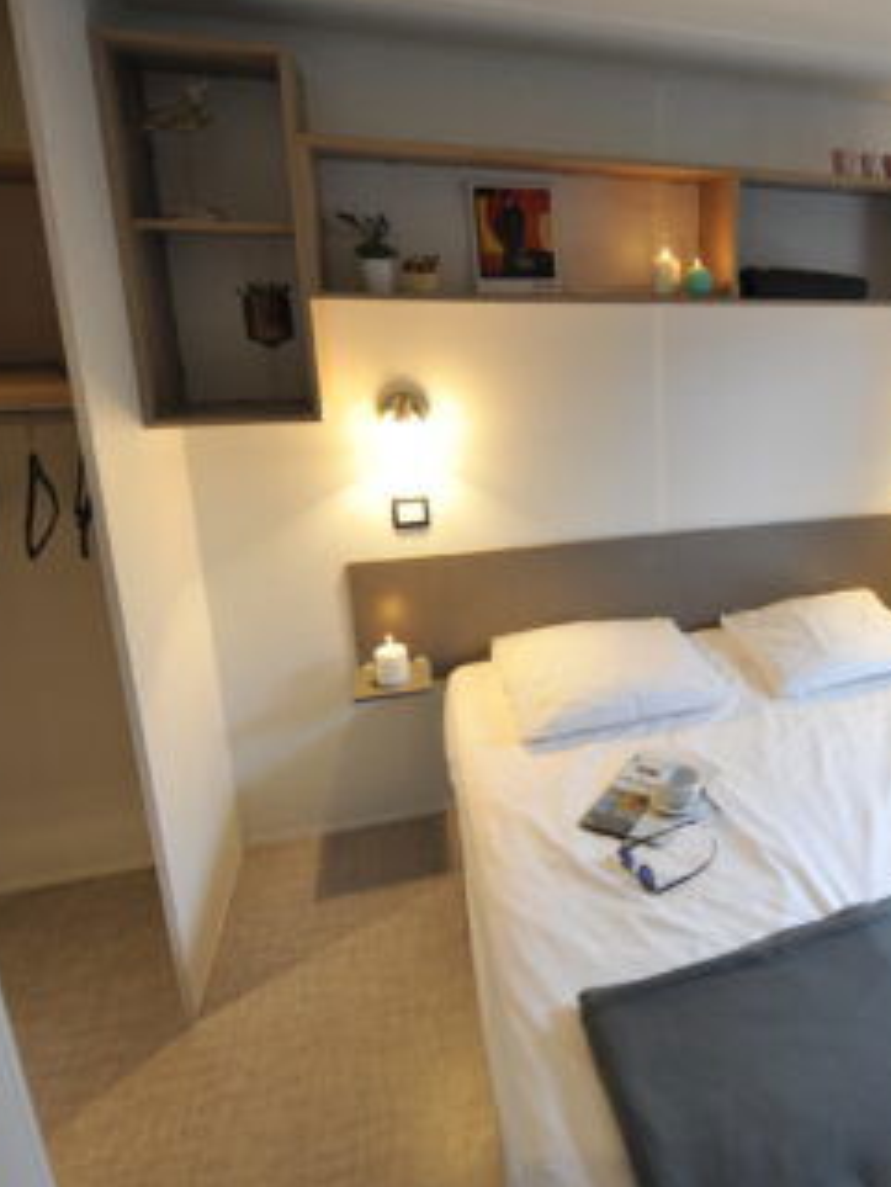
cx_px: 762
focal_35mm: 24
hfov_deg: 51.7
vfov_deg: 71.2
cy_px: 508
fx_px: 823
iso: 640
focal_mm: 14
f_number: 3.2
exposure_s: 1/60
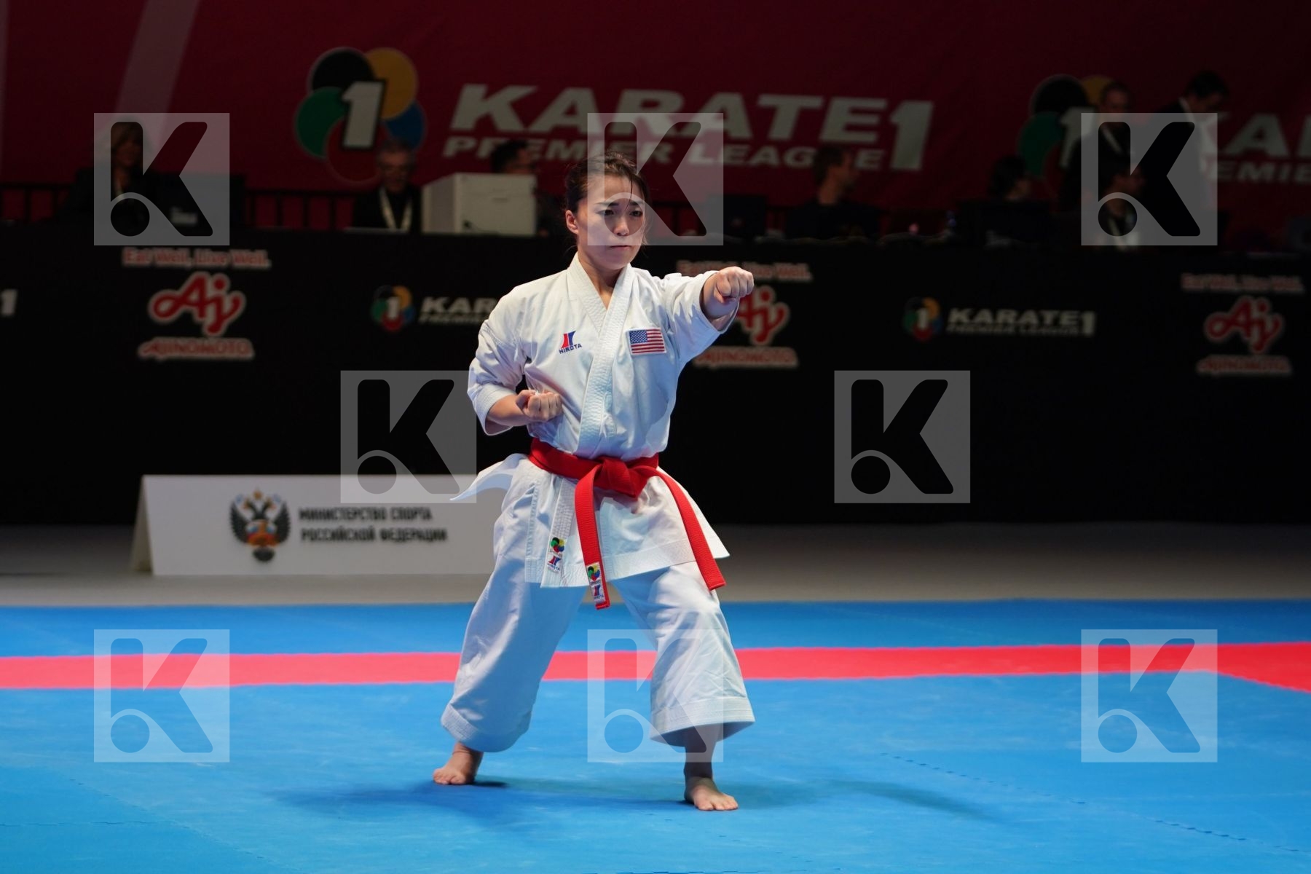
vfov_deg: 11.6
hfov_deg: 17.3
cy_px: 437
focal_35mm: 118
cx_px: 656
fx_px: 4297
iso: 800
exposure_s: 1/500
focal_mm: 79
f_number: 2.8
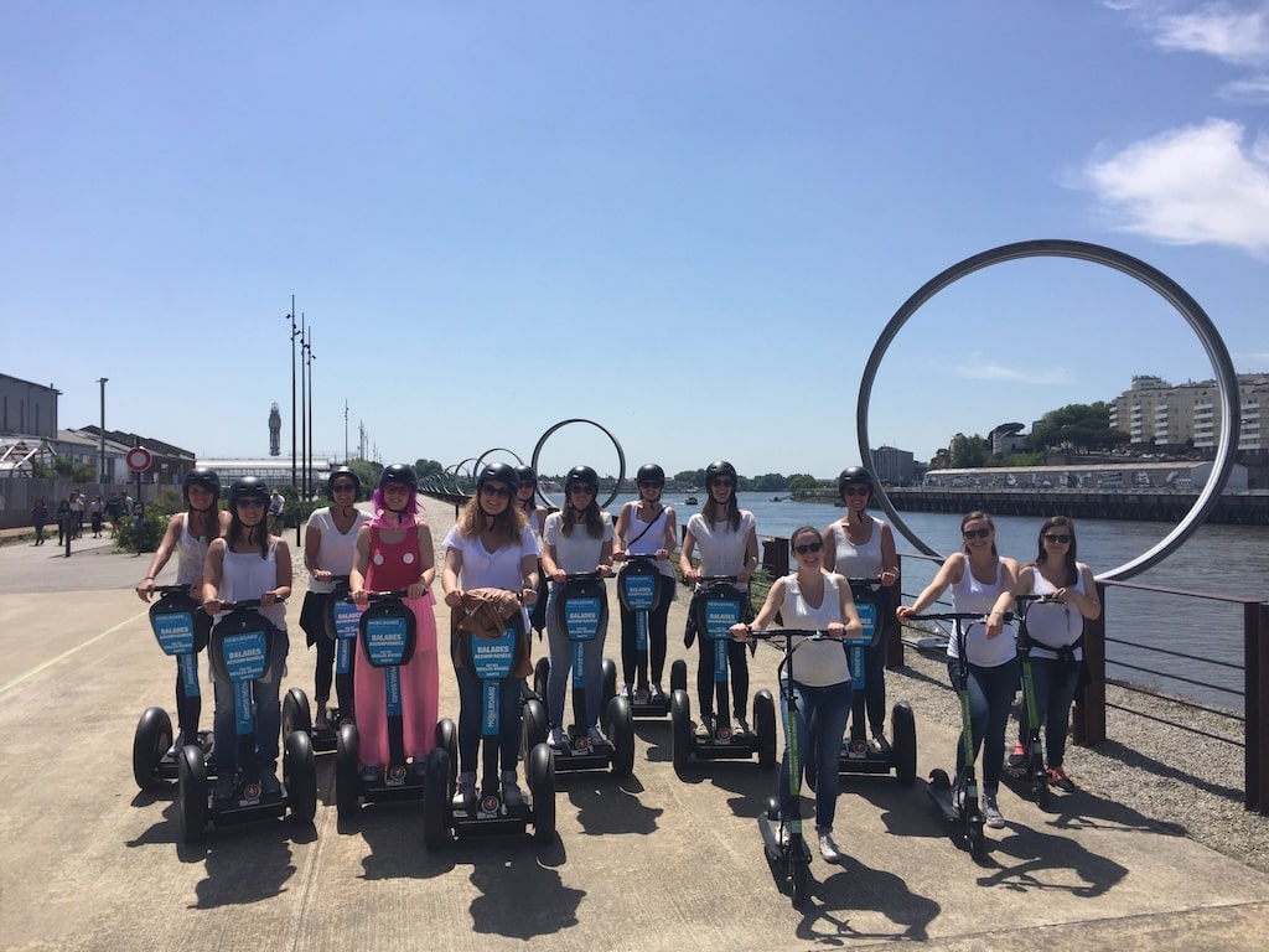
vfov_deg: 48.2
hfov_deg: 61.7
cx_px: 634
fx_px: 1063
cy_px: 476
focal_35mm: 29
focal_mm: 4.15
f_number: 2.2
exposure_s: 1/3300
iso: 32
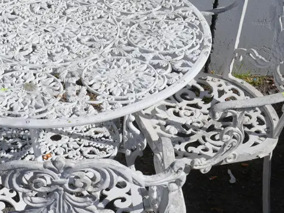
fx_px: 591
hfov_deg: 26.6
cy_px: 83
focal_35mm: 72
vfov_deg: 20.4
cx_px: 64
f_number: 10
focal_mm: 17
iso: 200
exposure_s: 1/640
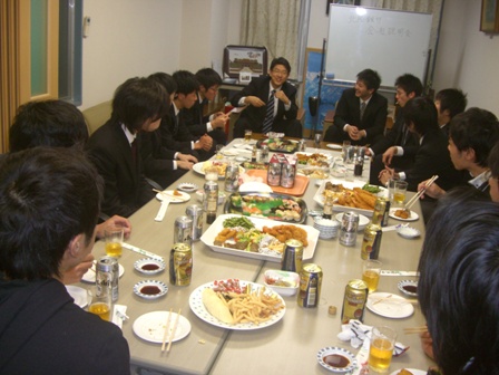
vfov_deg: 37.7
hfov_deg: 49.0
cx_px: 250
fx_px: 548
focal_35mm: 38
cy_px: 188
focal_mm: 7.9
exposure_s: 1/100
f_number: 2.8
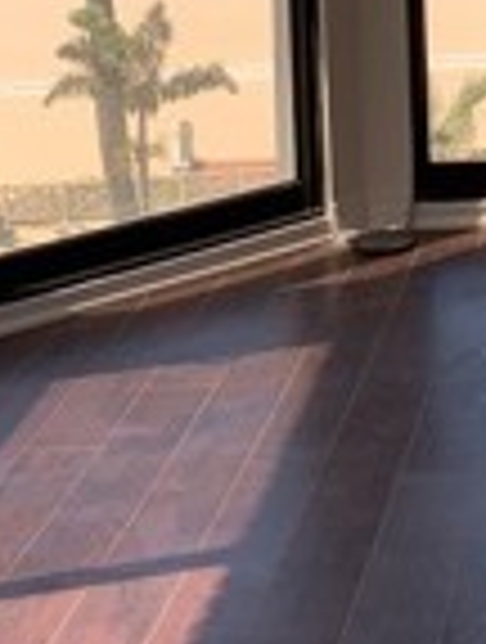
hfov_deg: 12.4
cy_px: -266
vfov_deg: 15.8
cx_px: 662
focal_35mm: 116
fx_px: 2162
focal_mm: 4.25
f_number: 1.8
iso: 25
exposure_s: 1/692
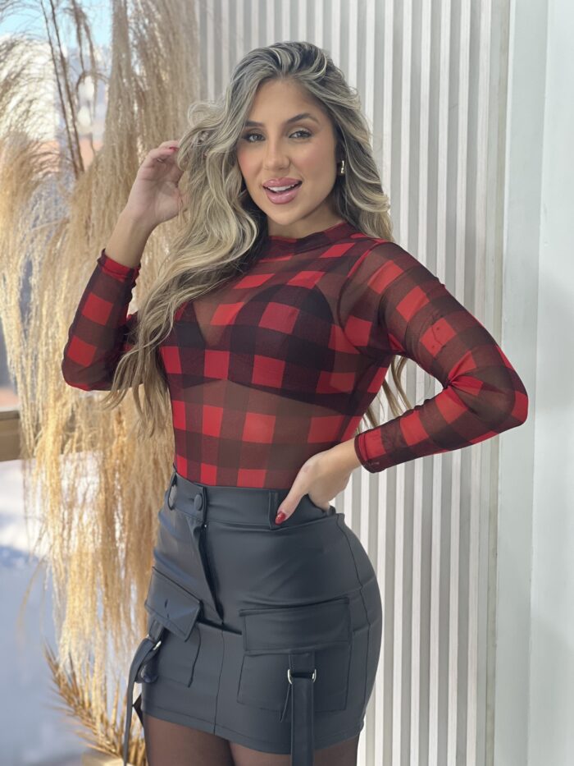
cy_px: 383
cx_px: 287
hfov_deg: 19.1
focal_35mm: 77
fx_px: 1702
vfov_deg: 25.3
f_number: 2.8
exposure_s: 1/120
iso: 100
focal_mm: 9
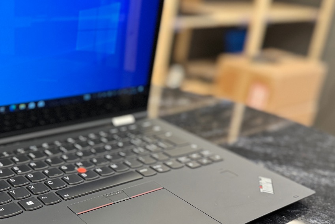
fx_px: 437
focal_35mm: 47
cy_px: 130
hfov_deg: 39.6
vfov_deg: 28.6
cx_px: 51
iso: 320
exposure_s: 1/60
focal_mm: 6.76
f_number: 1.78
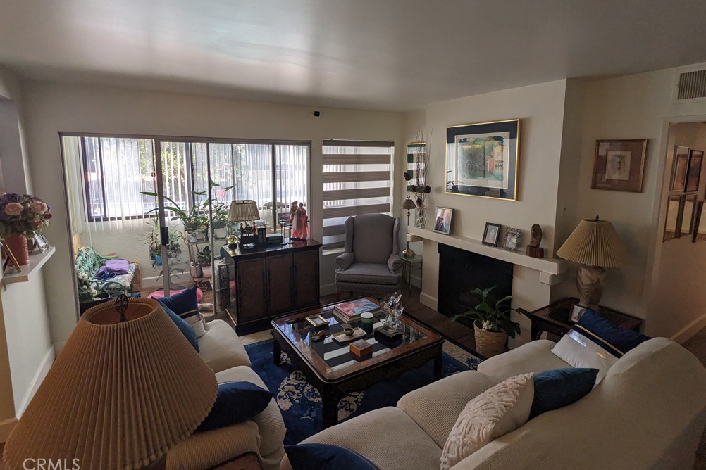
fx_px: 333
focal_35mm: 17
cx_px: 351
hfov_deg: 93.3
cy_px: 205
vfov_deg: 70.1
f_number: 2.2
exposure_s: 1/120
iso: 52
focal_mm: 2.22
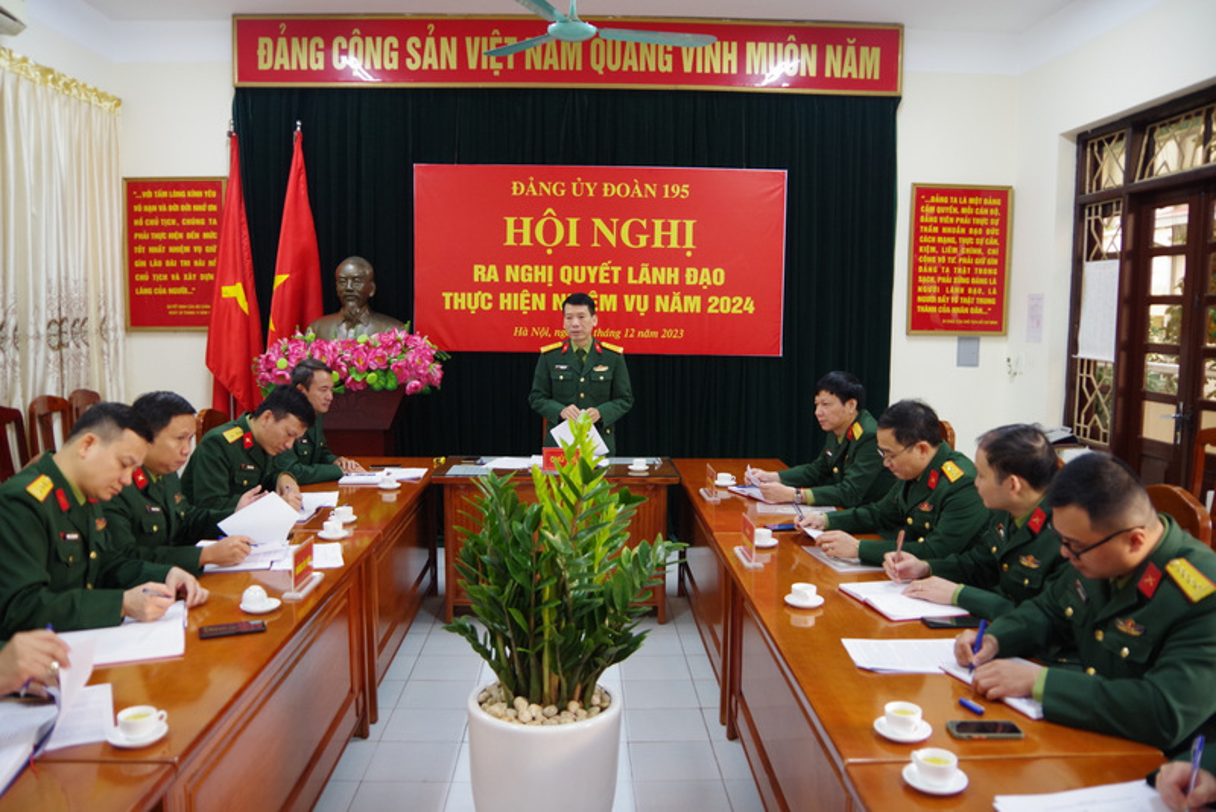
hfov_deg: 67.4
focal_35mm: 27
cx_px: 608
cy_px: 406
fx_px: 912
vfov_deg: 48.0
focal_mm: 18
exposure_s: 1/40
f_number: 3.5
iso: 800
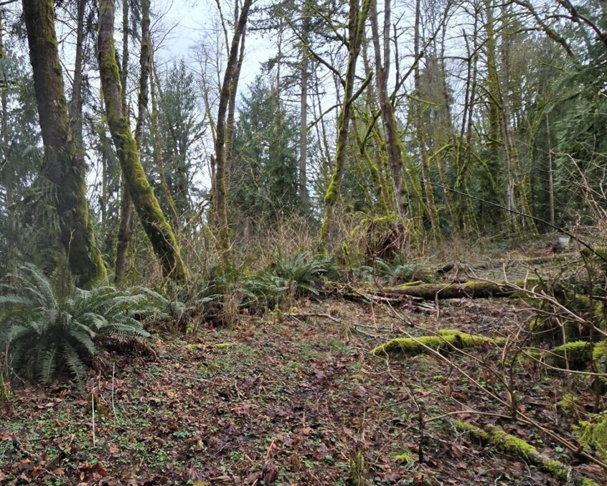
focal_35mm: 21
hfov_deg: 75.2
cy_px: 236
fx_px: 377
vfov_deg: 65.5
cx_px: 203
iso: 50
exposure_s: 1/407
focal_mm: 2.2
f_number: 2.2
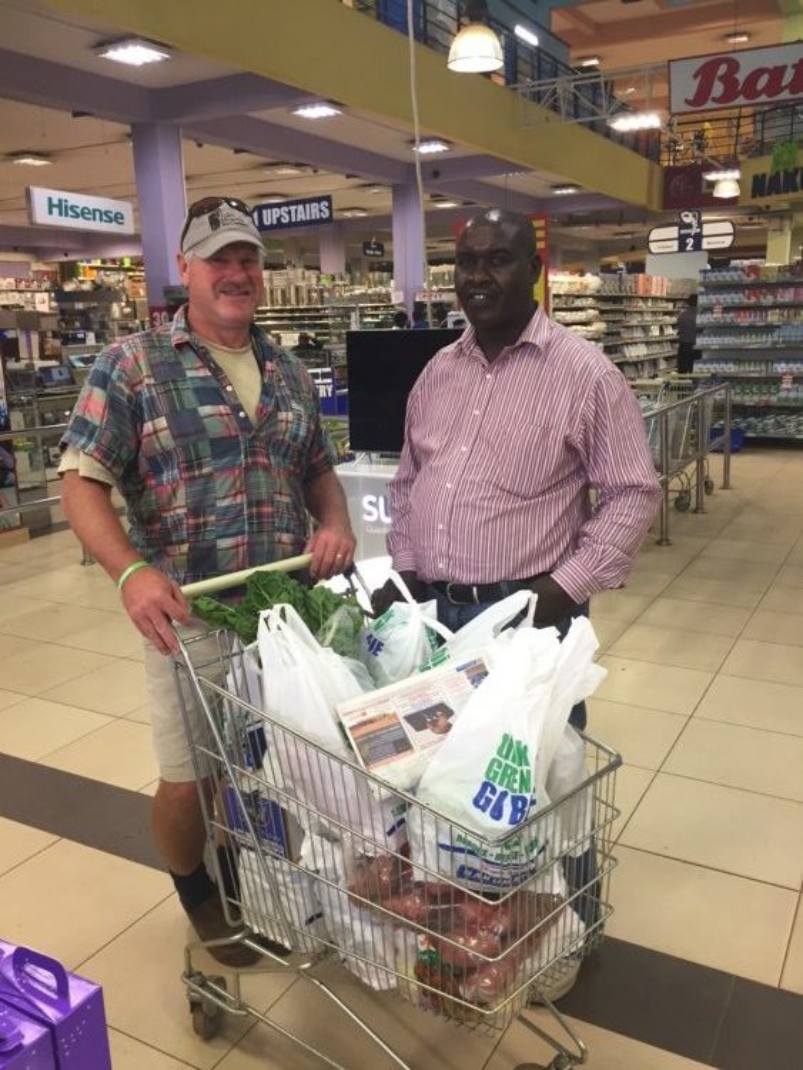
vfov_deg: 61.6
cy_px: 535
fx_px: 896
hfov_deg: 48.3
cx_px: 402
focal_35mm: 29
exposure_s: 1/33
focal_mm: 4.15
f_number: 2.2
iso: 50
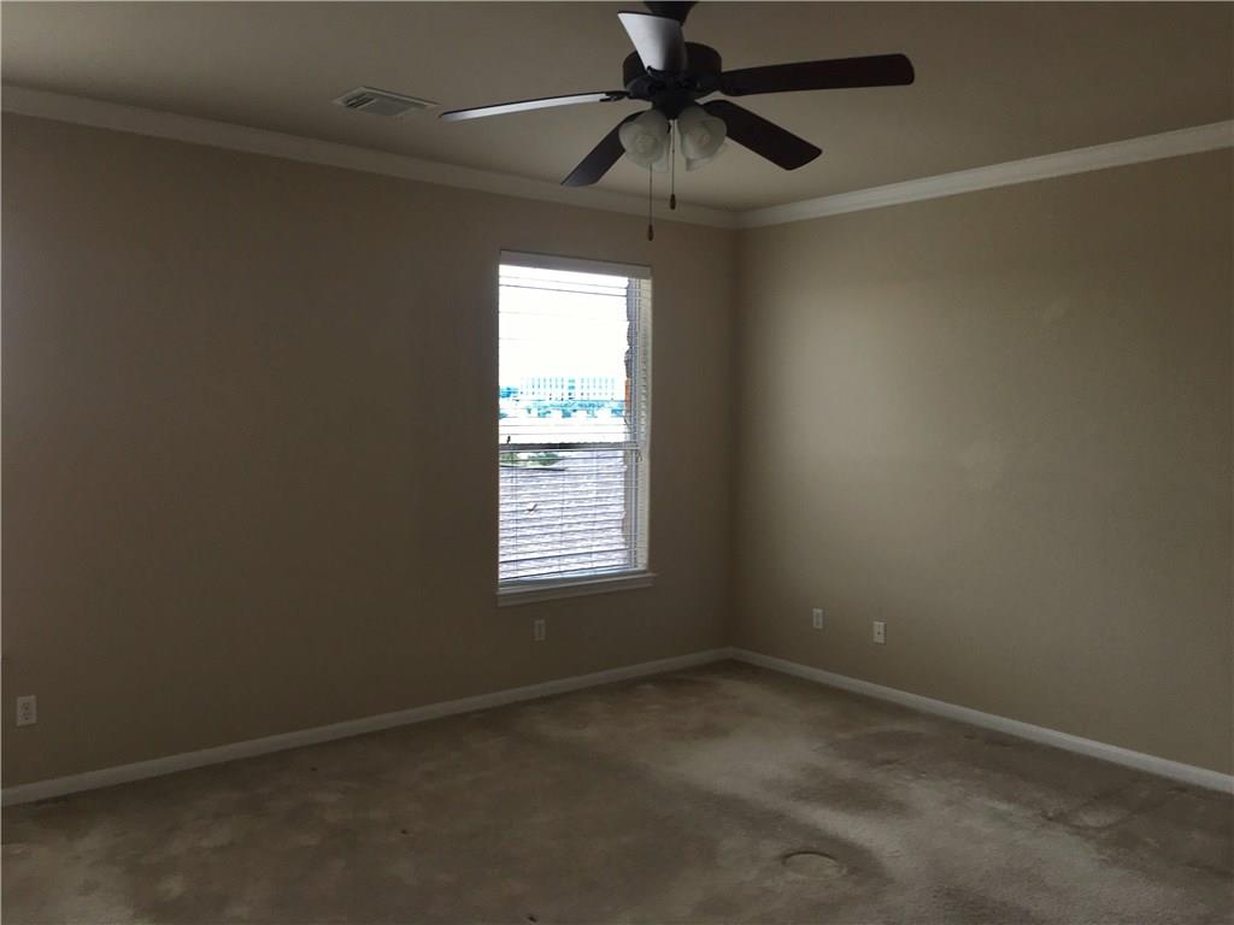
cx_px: 617
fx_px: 1034
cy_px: 462
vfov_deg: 48.2
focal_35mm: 29
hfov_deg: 61.7
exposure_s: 1/30
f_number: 2.2
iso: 32
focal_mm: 4.15
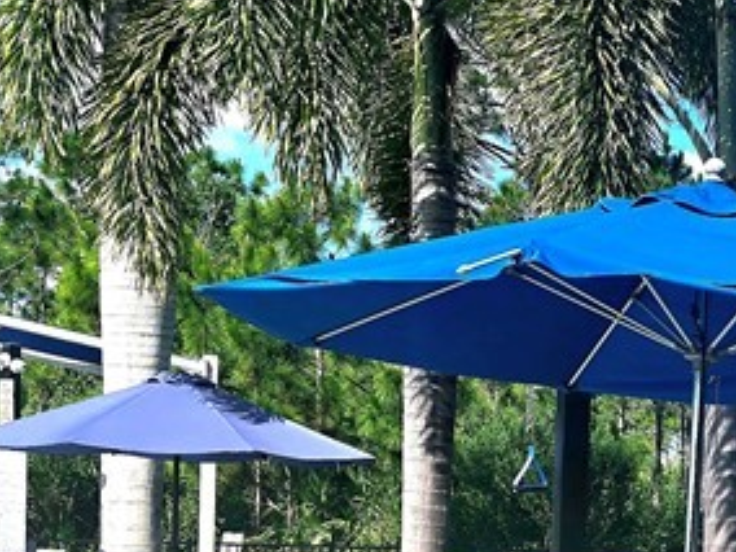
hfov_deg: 19.6
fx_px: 1765
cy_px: 498
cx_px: 1182
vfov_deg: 17.5
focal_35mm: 83
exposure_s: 1/1111
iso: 12
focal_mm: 6.3
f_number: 1.7
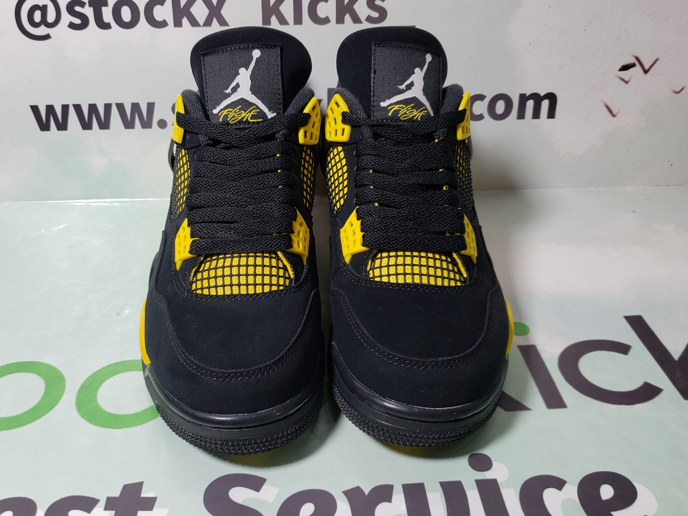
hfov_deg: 56.6
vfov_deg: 44.1
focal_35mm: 32
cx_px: 299
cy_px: 237
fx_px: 636
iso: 50
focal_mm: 4.3
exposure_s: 1/326
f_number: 1.5
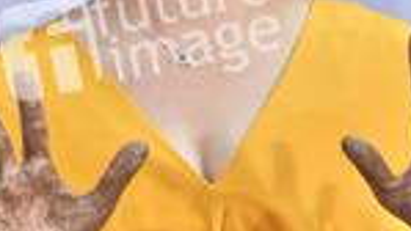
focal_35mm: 343
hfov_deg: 6.3
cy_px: 173
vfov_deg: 3.5
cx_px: 219
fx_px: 3740
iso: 160
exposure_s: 1/250
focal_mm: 122
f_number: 5.6
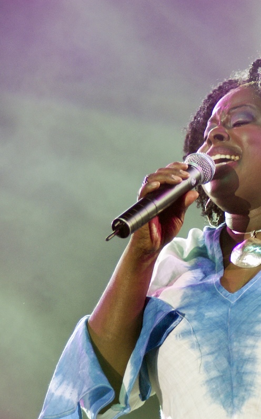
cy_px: 209
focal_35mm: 335
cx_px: 299
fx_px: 3811
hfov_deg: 3.9
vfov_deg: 6.3
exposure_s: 1/125
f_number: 2.8
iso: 800
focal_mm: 145
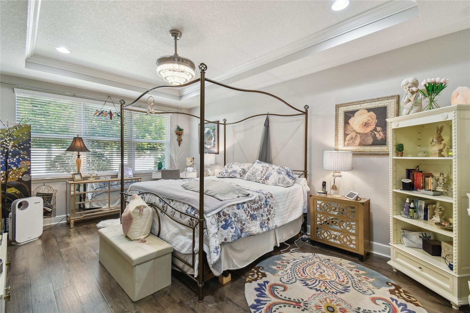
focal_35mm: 15
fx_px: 196
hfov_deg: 100.4
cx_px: 235
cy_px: 156
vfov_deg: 77.3
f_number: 7.1
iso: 100
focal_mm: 10
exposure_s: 1/3.33
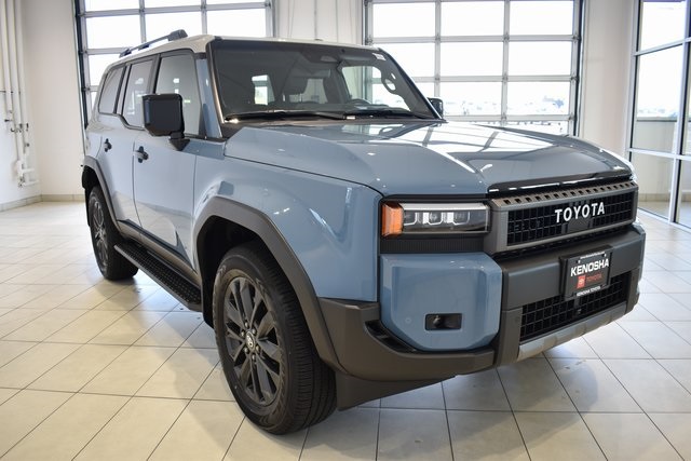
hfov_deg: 67.4
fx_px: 518
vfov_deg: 48.0
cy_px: 230
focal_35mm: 27
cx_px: 346
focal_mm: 18
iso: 125
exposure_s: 1/30
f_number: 3.5
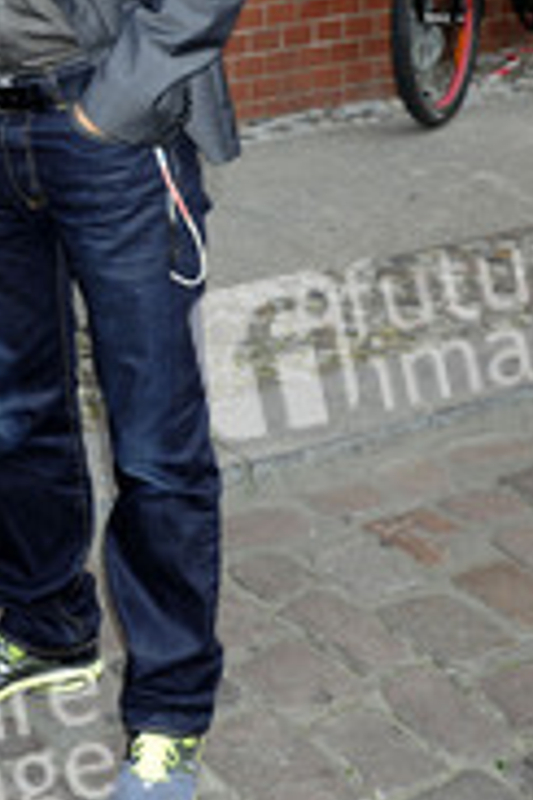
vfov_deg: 24.0
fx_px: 1843
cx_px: 17
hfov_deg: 16.2
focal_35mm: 83
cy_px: 118
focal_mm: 38
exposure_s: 1/200
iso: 500
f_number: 6.3
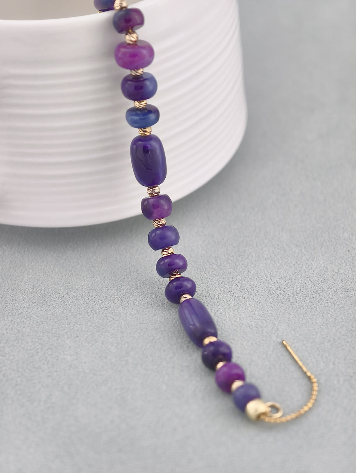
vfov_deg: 23.0
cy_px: 236
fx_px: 1163
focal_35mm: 85
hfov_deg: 17.4
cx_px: 178
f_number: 2.67
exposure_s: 1/160
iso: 125
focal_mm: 22.48
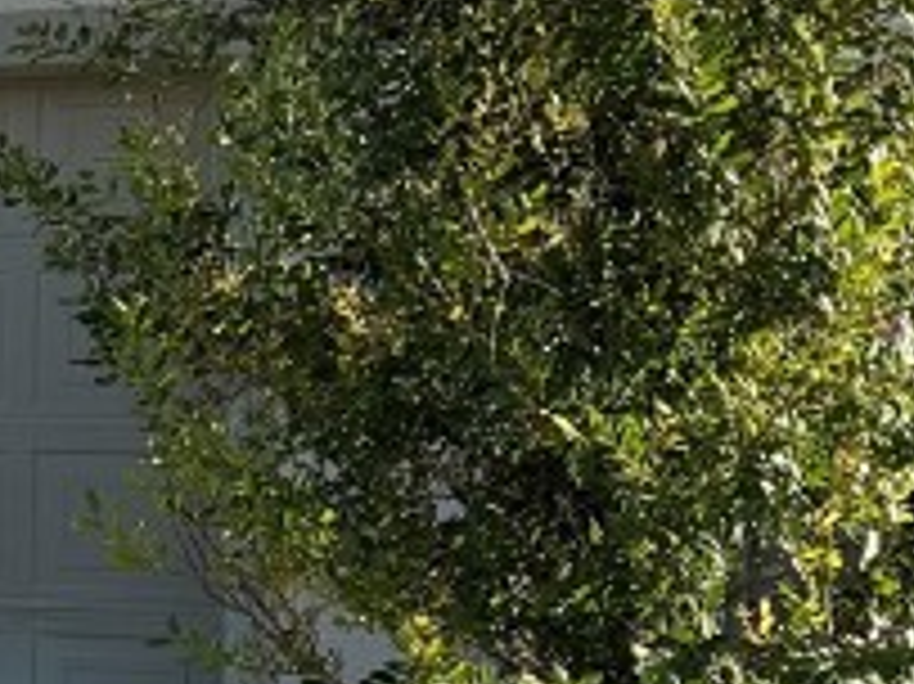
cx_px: -662
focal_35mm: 121
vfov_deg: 12.2
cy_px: 396
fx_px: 3193
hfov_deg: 14.6
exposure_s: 1/1585
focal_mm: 6.76
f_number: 1.78
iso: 80
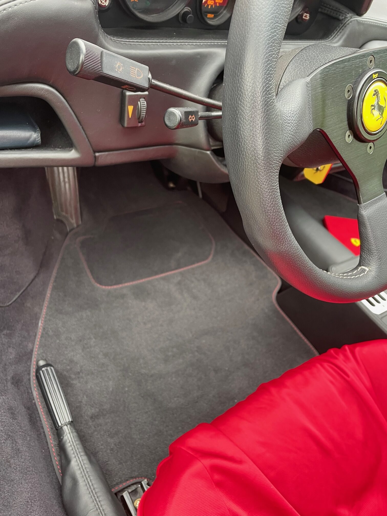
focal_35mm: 26
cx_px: 194
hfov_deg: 53.1
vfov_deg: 67.3
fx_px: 388
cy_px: 258
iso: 125
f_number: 1.6
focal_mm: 4.2
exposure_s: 1/82
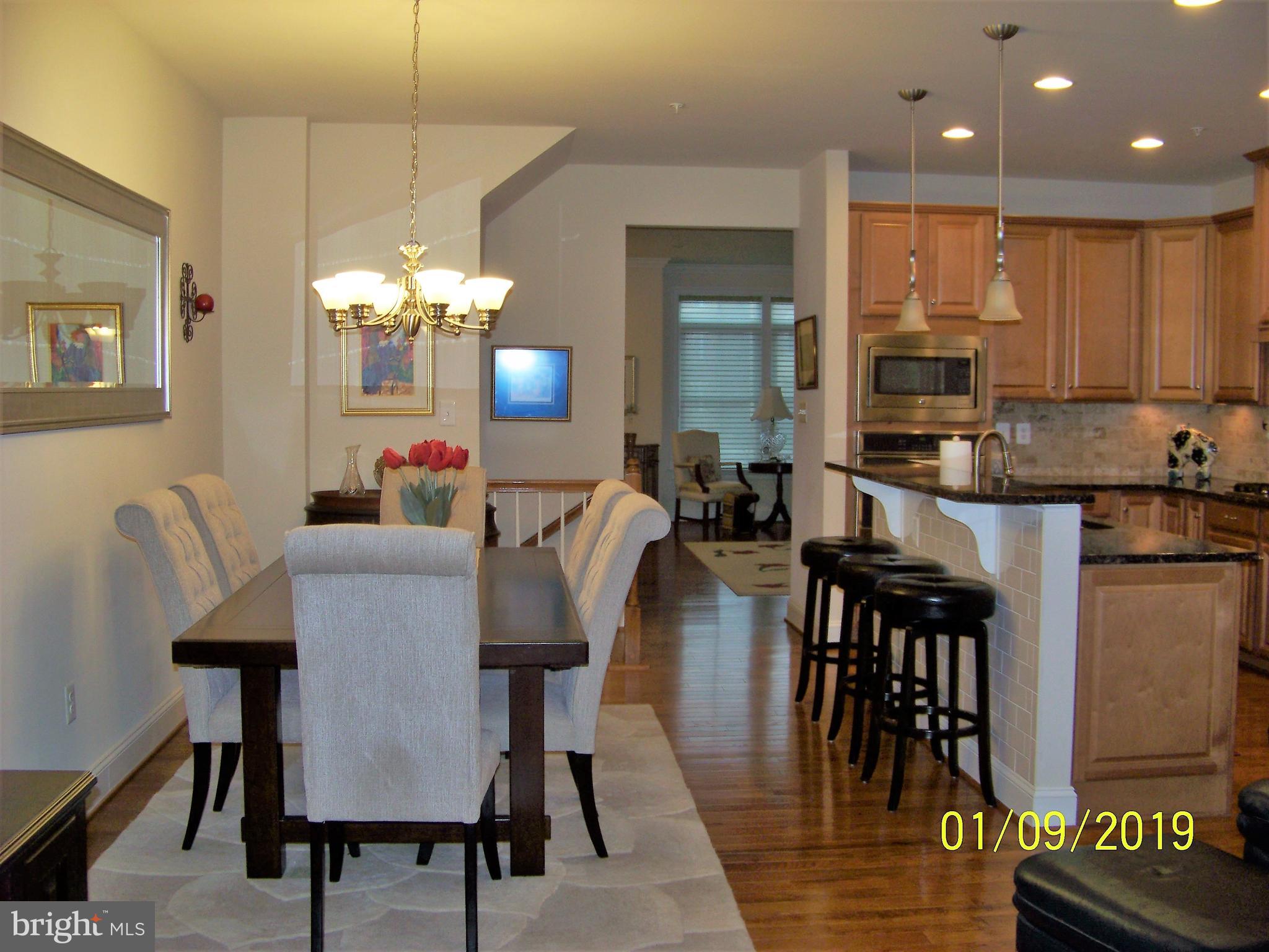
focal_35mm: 36
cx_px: 634
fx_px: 1320
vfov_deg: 39.7
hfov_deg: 51.4
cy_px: 476
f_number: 2.8
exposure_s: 1/30
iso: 64
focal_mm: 5.85
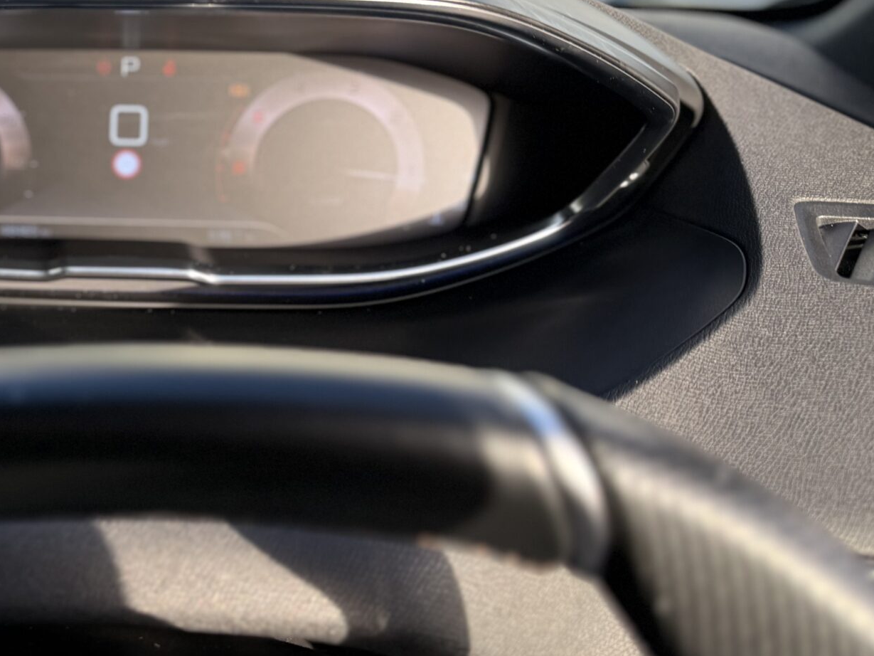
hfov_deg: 35.0
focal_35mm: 50
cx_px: 20
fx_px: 1263
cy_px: 237
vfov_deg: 29.0
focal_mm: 6.76
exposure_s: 1/445
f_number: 1.78
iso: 80
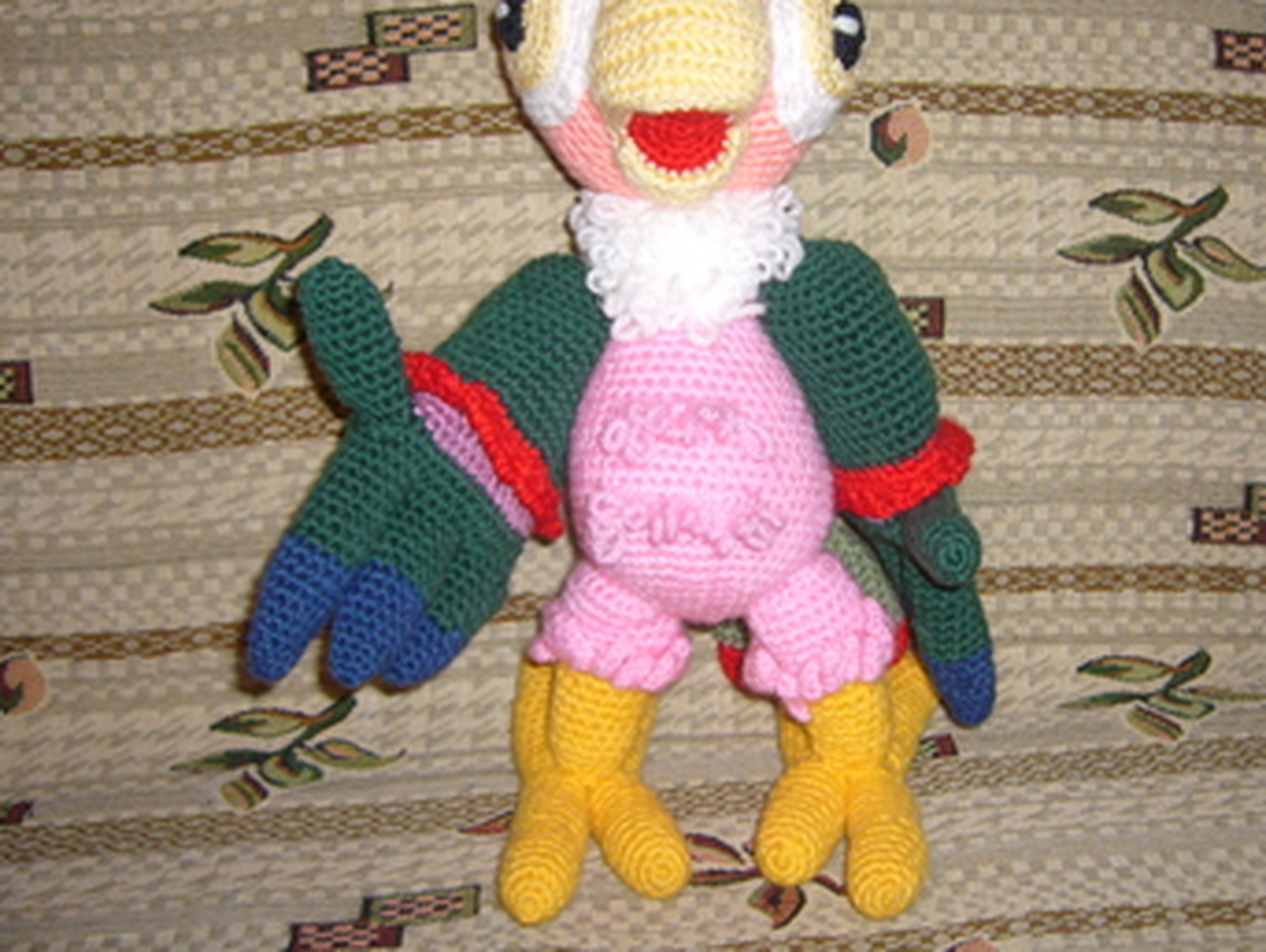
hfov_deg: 41.1
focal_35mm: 46
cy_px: 370
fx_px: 1684
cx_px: 711
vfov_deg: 31.4
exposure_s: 1/30
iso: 100
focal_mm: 5.8
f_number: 2.8
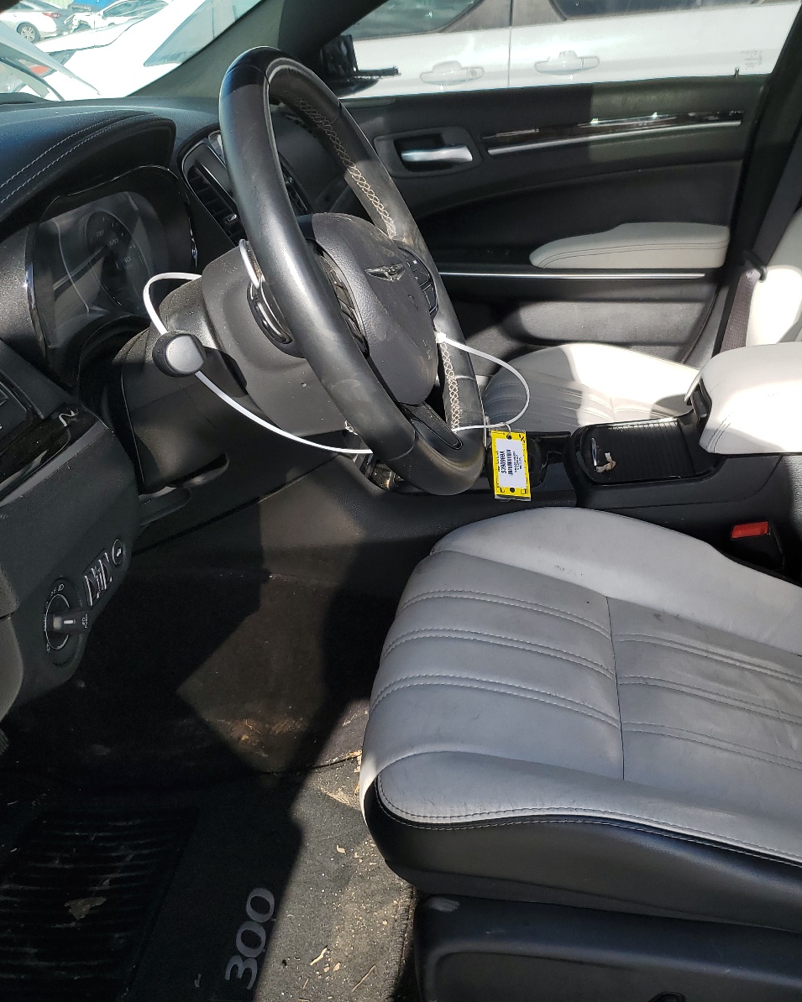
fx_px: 1009
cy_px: 499
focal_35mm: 34
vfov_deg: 52.8
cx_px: 536
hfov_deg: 42.8
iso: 50
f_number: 1.5
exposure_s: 1/1429
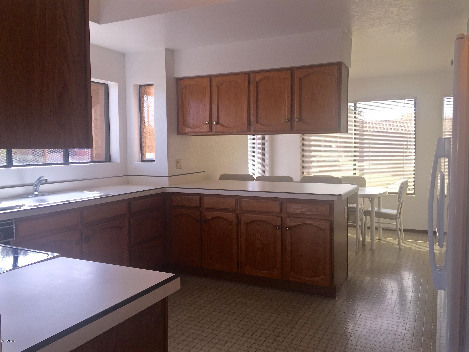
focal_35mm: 29
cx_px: 234
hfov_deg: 61.7
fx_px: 393
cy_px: 176
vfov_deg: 48.2
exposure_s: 1/122
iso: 32
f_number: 2.2
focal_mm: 4.15
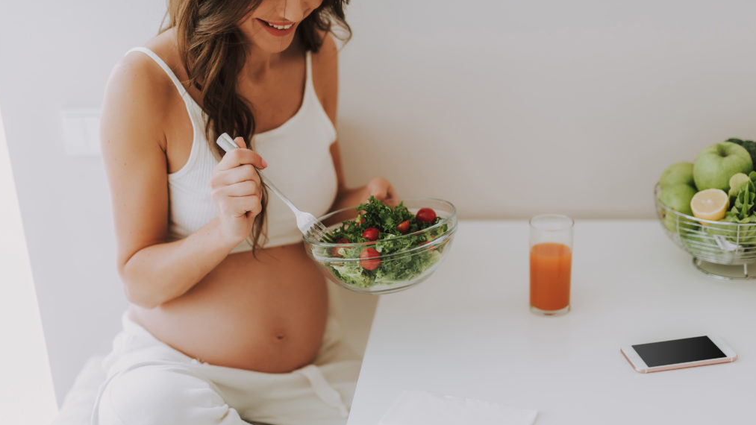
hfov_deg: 39.2
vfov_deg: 22.6
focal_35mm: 53
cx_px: 378
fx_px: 1063
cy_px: 240
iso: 80
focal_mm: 50
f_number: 1.4
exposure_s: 1/160
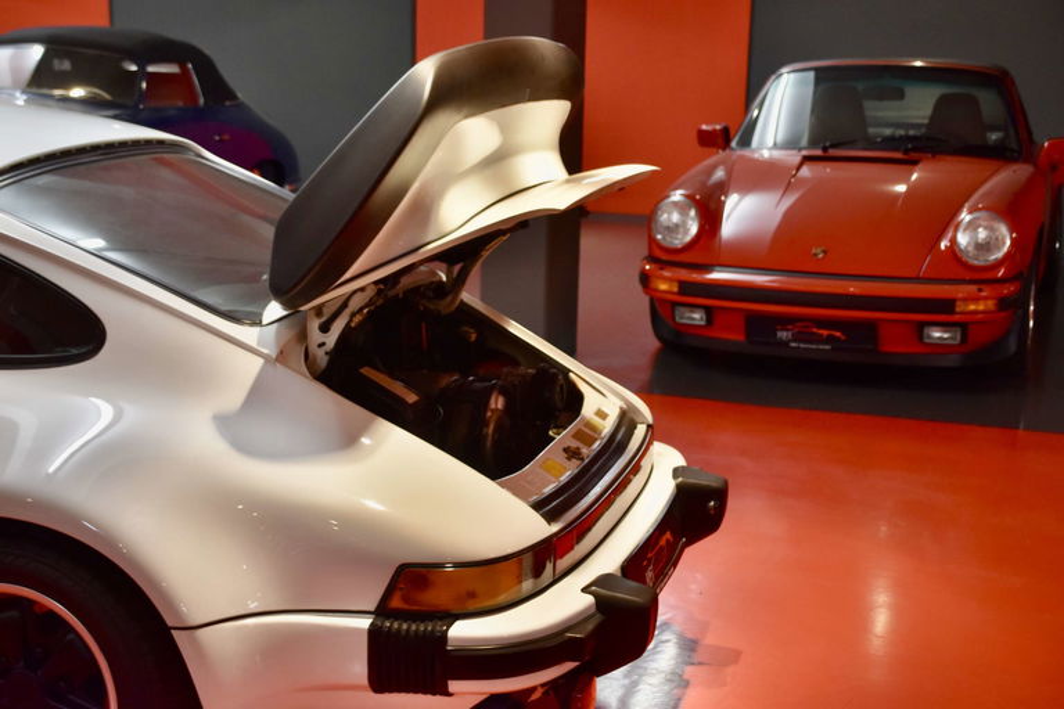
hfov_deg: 35.1
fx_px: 1685
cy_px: 354
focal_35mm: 57
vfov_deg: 23.8
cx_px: 532
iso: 900
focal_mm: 38
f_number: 4.5
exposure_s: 1/60
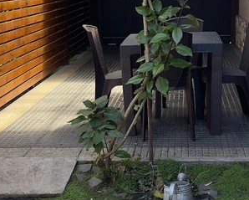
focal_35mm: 36
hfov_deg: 50.0
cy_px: 81
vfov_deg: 41.0
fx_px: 266
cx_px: 147
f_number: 1.6
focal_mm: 5.1
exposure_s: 1/317
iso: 32
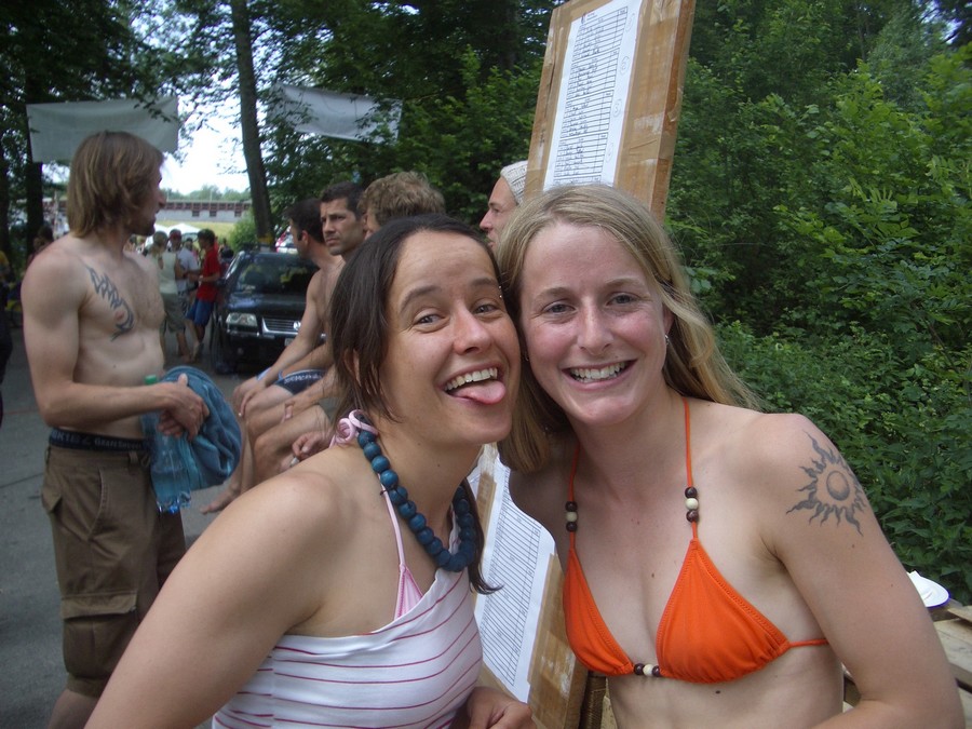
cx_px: 486
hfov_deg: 52.6
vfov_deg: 40.7
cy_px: 364
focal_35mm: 35
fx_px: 983
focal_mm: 5.8
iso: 50
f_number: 2.6
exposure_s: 1/400
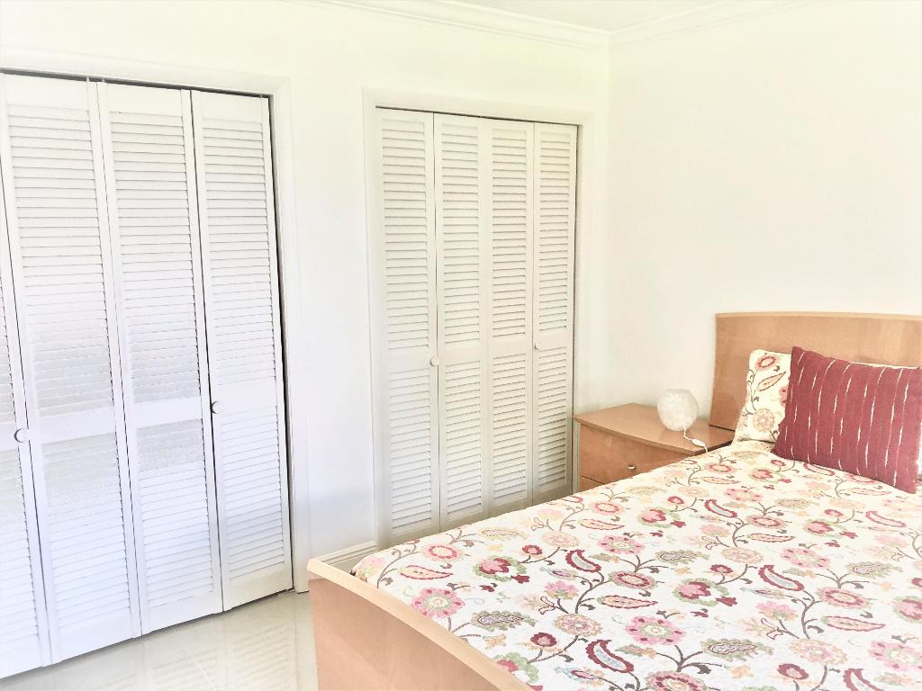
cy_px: 346
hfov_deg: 63.4
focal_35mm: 28
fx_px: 746
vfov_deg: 49.7
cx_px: 461
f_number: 1.8
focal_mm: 3.99
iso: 40
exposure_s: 1/24
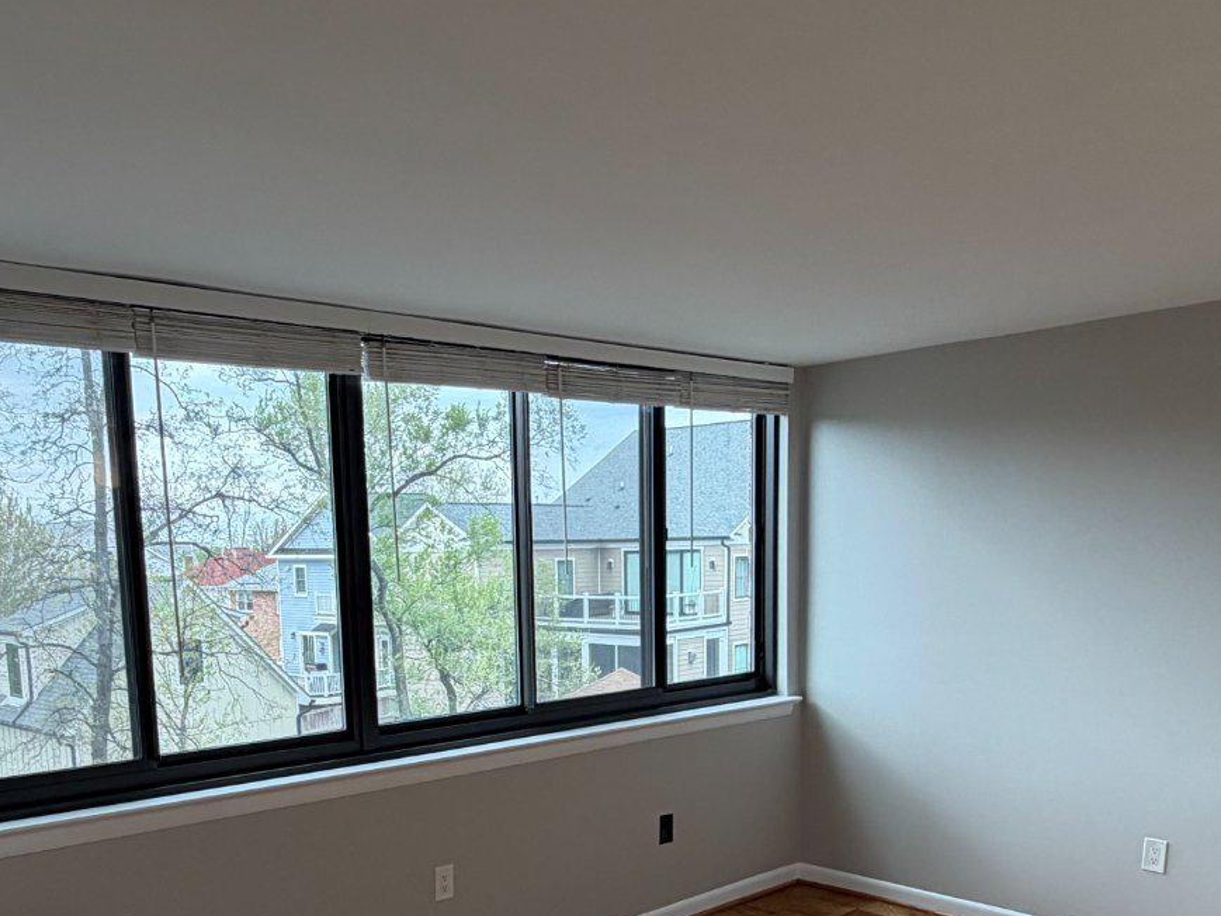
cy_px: 733
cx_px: 540
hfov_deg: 55.2
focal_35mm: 33
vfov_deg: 41.1
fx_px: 1164
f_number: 2.2
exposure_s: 1/120
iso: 64
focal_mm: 2.22
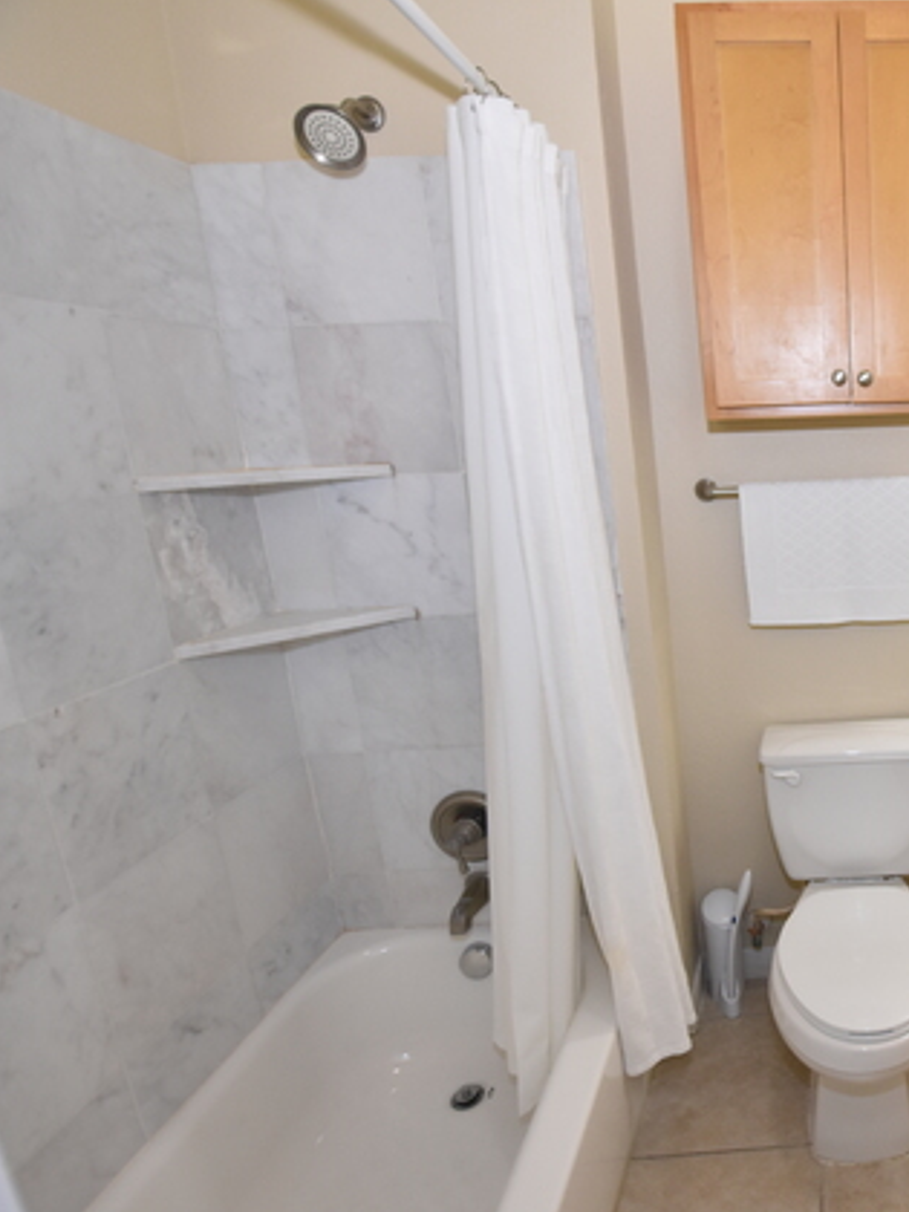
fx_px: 770
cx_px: 860
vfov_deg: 76.4
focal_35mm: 22
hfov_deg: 51.8
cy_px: 602
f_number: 4.5
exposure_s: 1/160
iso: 800
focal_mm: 10
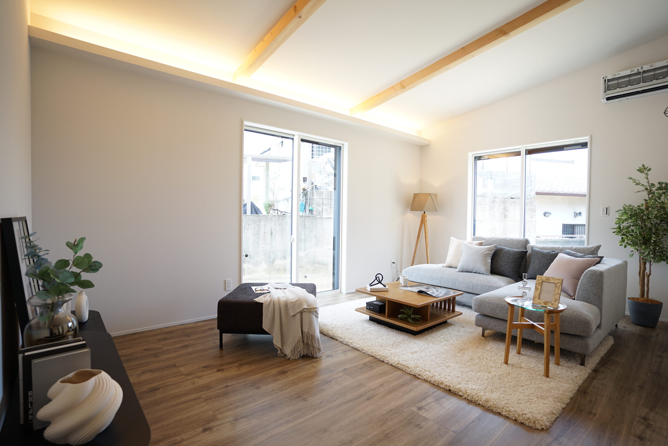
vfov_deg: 70.4
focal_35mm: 17
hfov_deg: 93.3
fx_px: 315
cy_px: 223
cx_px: 334
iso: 125
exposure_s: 1/60
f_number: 2.8
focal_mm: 17
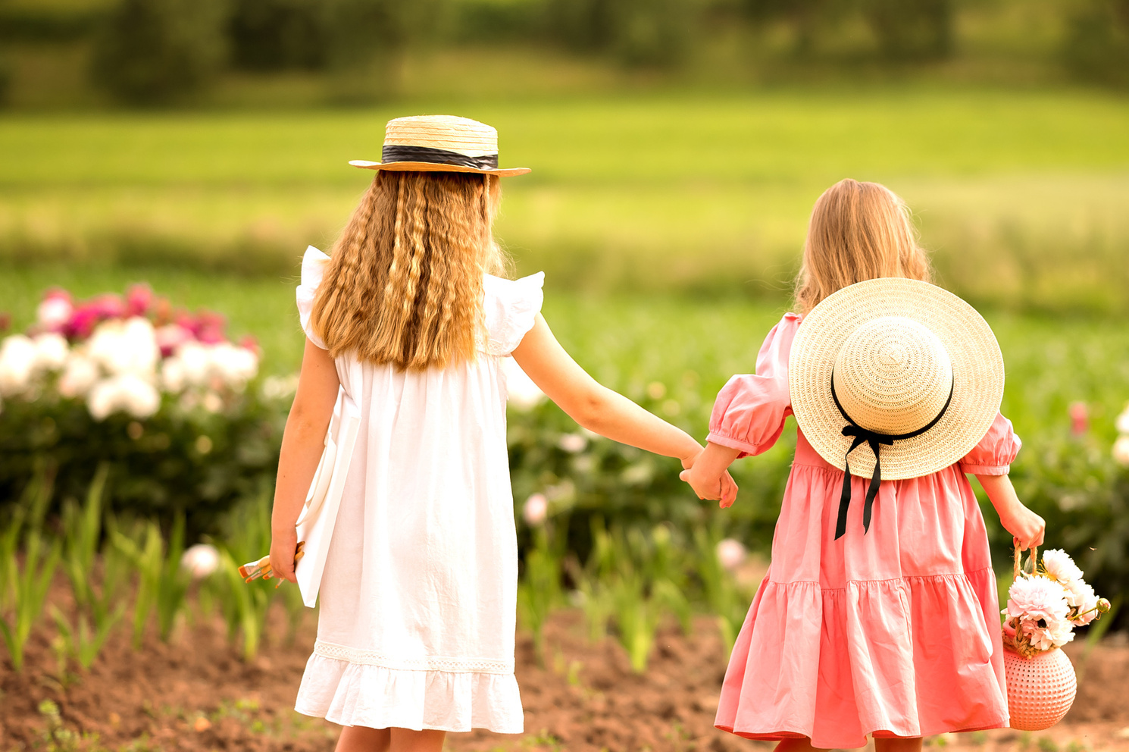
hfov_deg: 14.0
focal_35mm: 146
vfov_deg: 9.4
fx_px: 4576
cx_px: 740
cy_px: 391
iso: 100
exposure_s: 1/1250
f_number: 1.8
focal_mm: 85
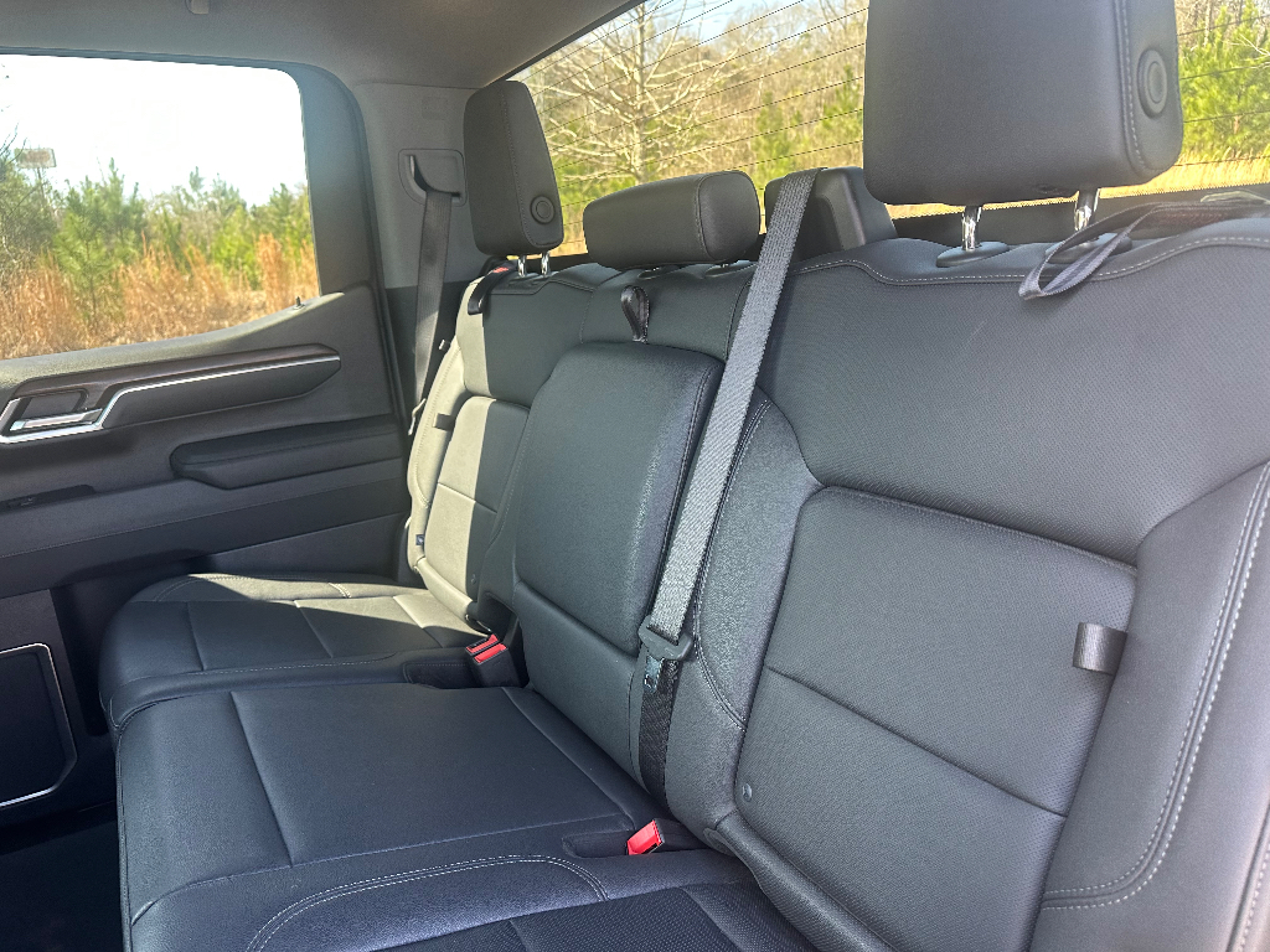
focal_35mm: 24
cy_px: 476
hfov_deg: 71.6
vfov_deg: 56.8
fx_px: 881
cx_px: 635
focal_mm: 6.86
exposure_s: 1/121
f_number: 1.78
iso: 160
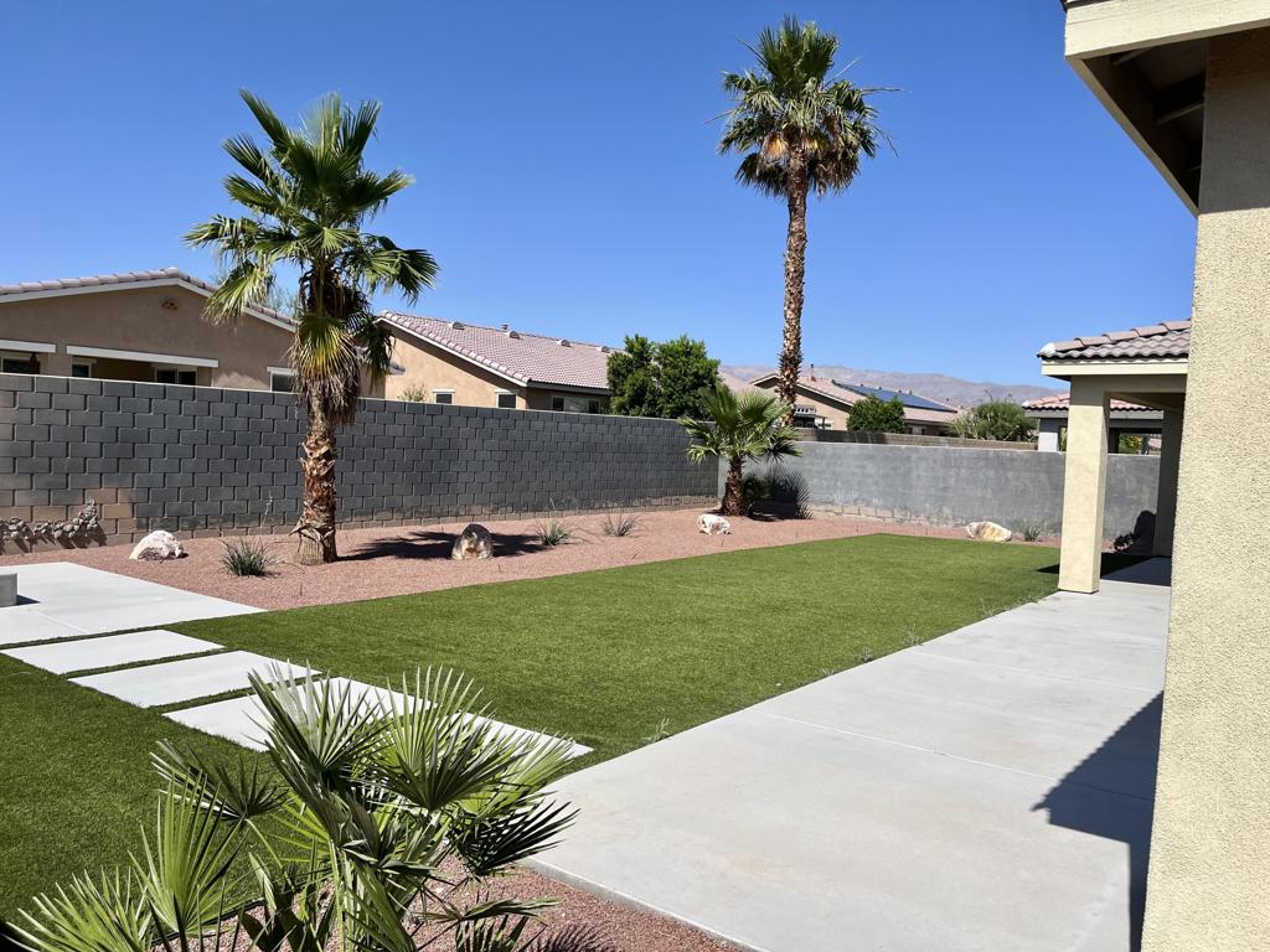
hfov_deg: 67.3
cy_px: 476
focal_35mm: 26
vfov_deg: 53.1
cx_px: 635
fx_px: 954
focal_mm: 5.1
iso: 50
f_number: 1.6
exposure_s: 1/5848
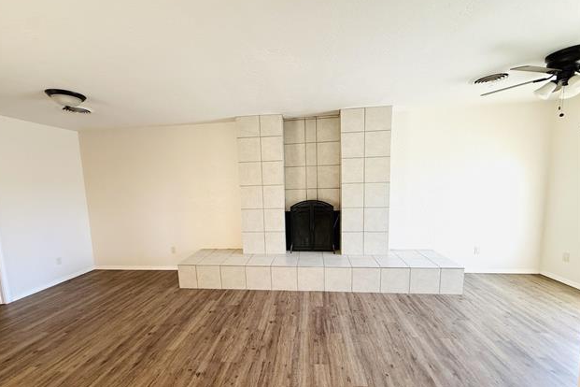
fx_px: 242
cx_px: 286
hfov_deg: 100.4
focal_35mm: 15
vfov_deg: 77.1
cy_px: 212
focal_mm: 2.22
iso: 250
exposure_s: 1/120
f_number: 2.2
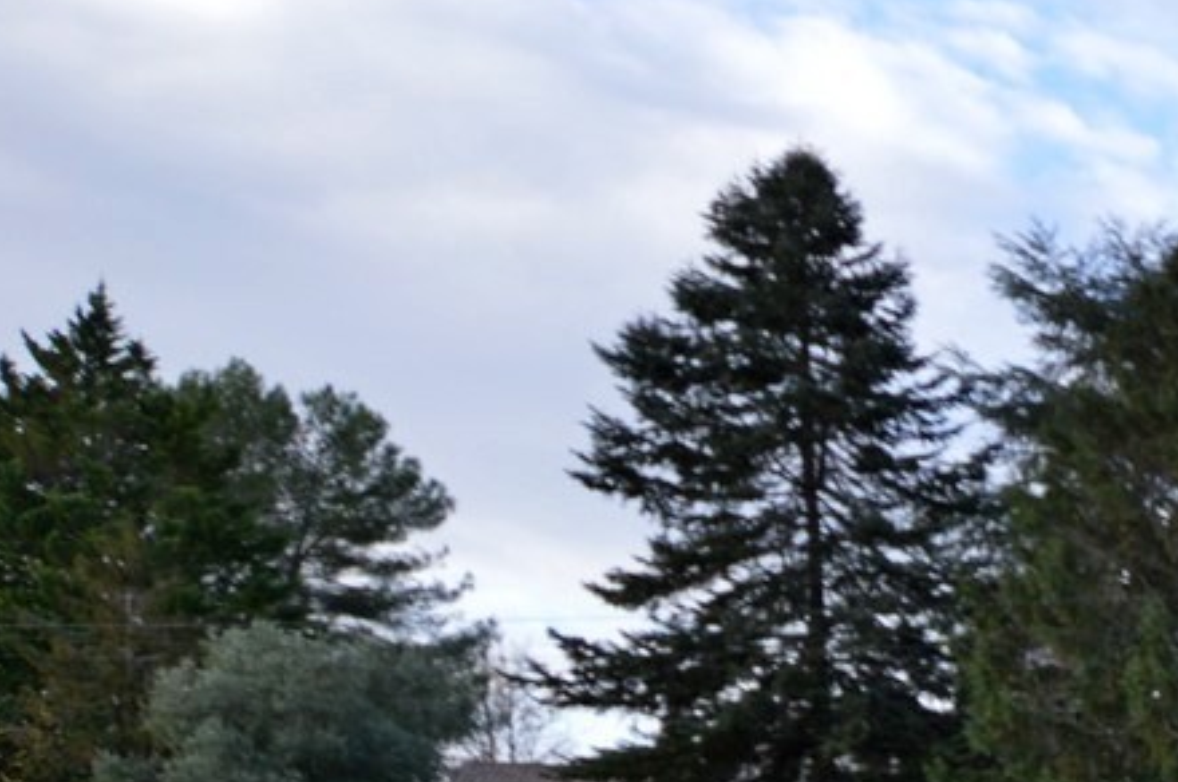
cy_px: 1073
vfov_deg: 15.0
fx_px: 2810
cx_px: 2393
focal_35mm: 86
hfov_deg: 17.0
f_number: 5.6
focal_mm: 14
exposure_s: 1/125
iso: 160
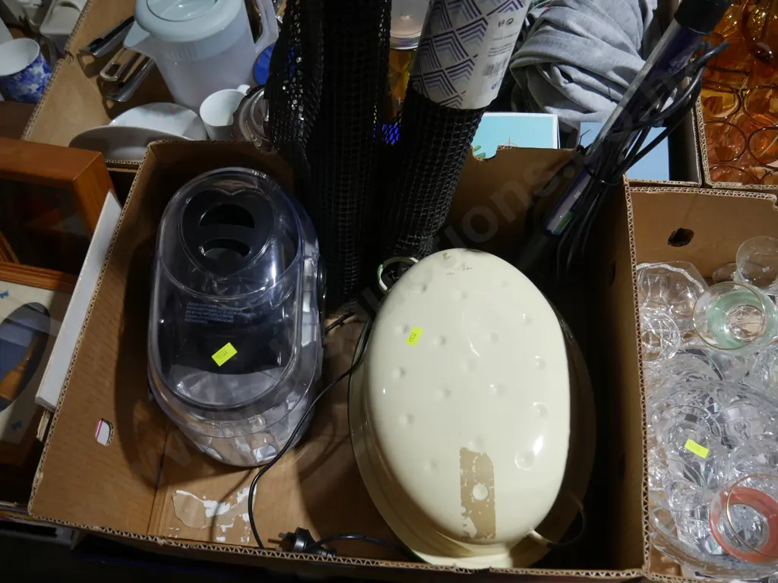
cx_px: 389
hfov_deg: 63.4
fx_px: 629
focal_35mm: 28
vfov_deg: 49.7
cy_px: 292
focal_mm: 14
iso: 250
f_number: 3.5
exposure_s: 1/60
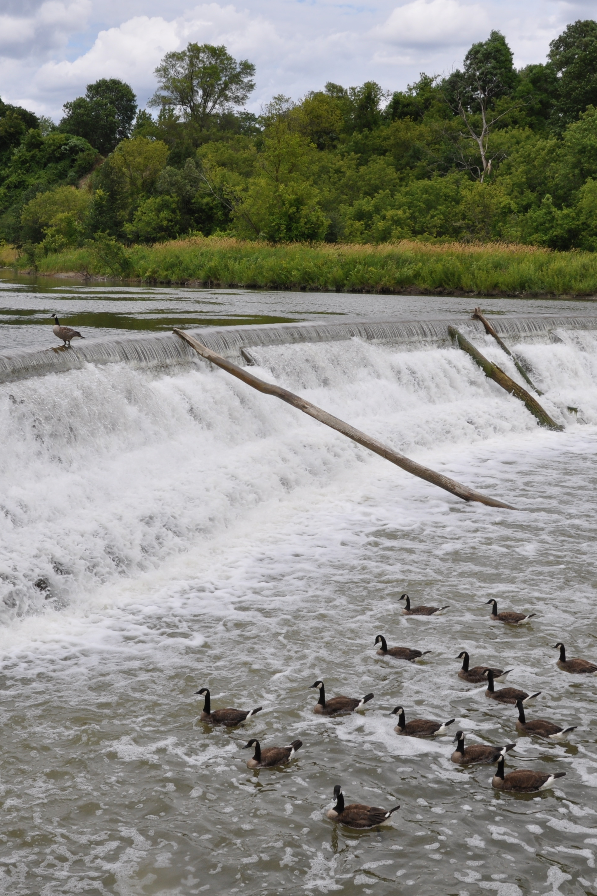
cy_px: 449
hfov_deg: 26.9
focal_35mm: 50
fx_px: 1244
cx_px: 225
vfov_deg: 39.6
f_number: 13
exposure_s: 1/160
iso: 200
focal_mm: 22
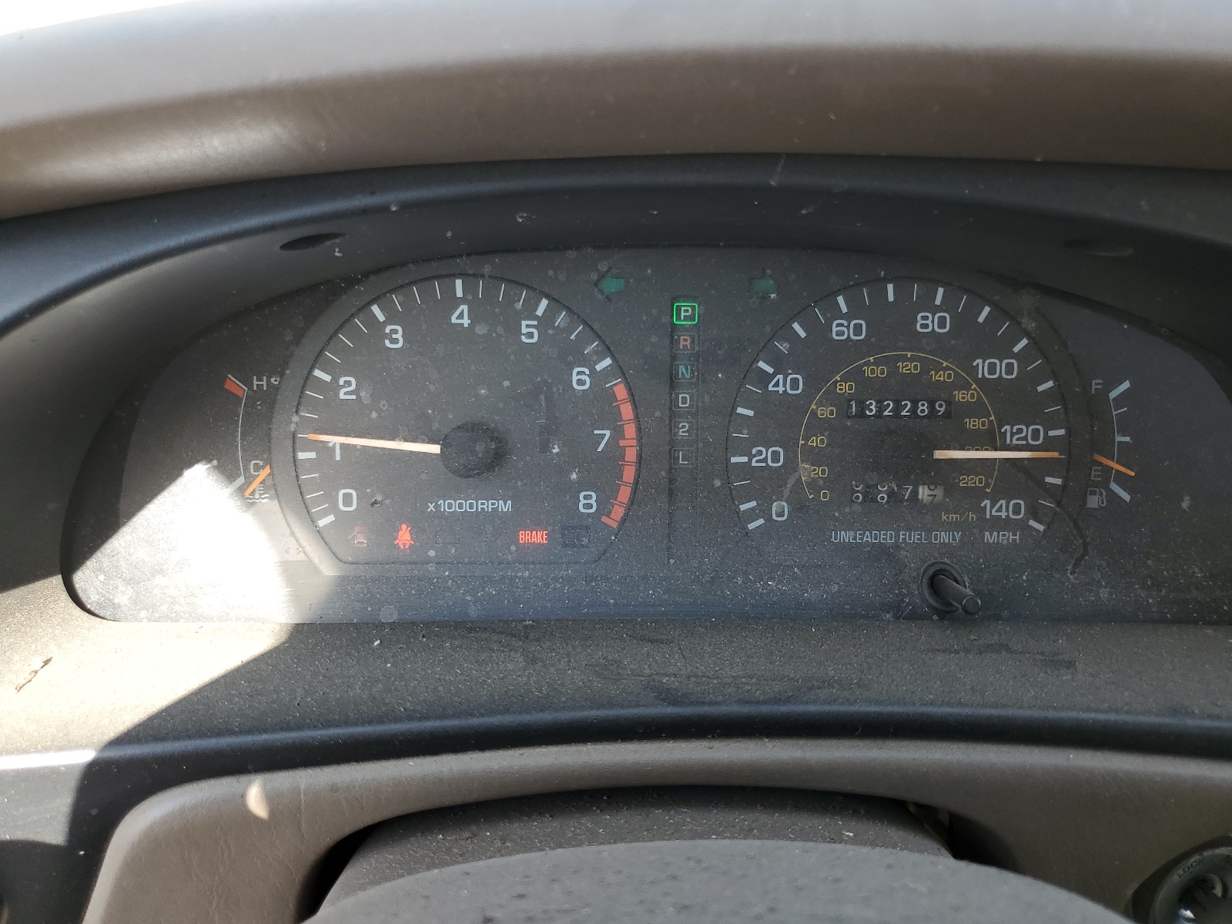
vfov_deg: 53.1
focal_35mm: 26
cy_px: 462
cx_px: 616
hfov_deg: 67.3
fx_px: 925
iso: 50
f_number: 1.5
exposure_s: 1/222
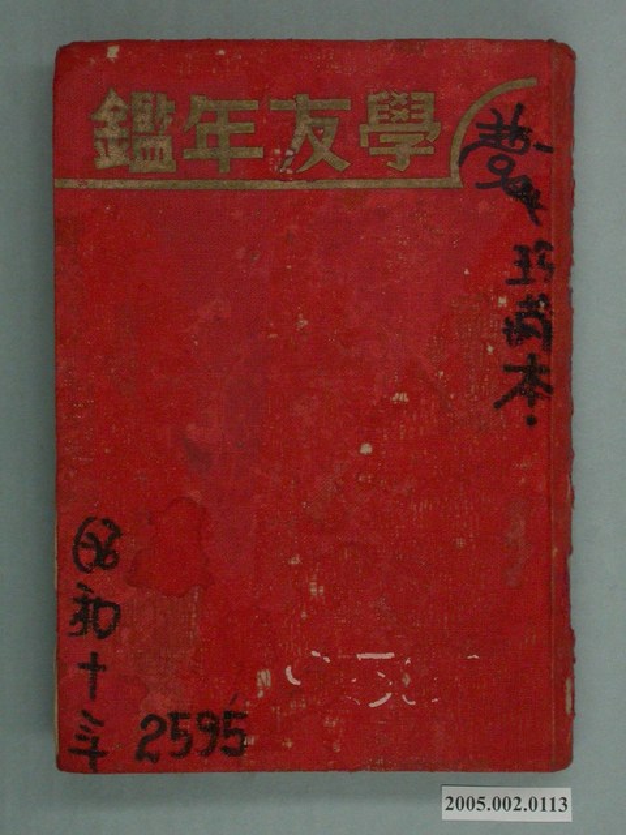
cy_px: 418
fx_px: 1784
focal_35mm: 74
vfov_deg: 26.3
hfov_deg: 19.9
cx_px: 313
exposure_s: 1/30
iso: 200
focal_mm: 15.3
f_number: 6.9
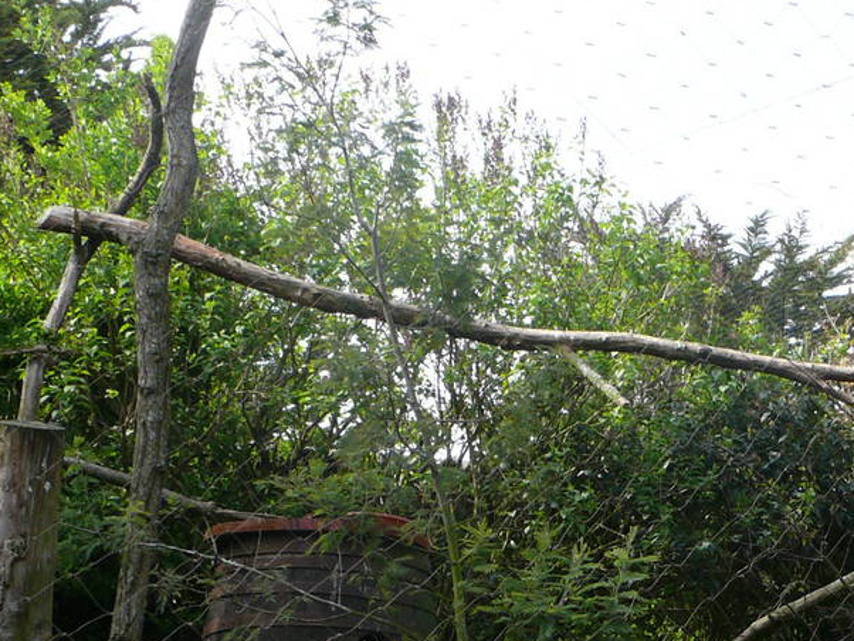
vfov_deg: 15.3
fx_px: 2295
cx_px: 905
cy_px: 773
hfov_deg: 20.2
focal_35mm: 93
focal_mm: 7.4
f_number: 4.5
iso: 100
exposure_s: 1/250
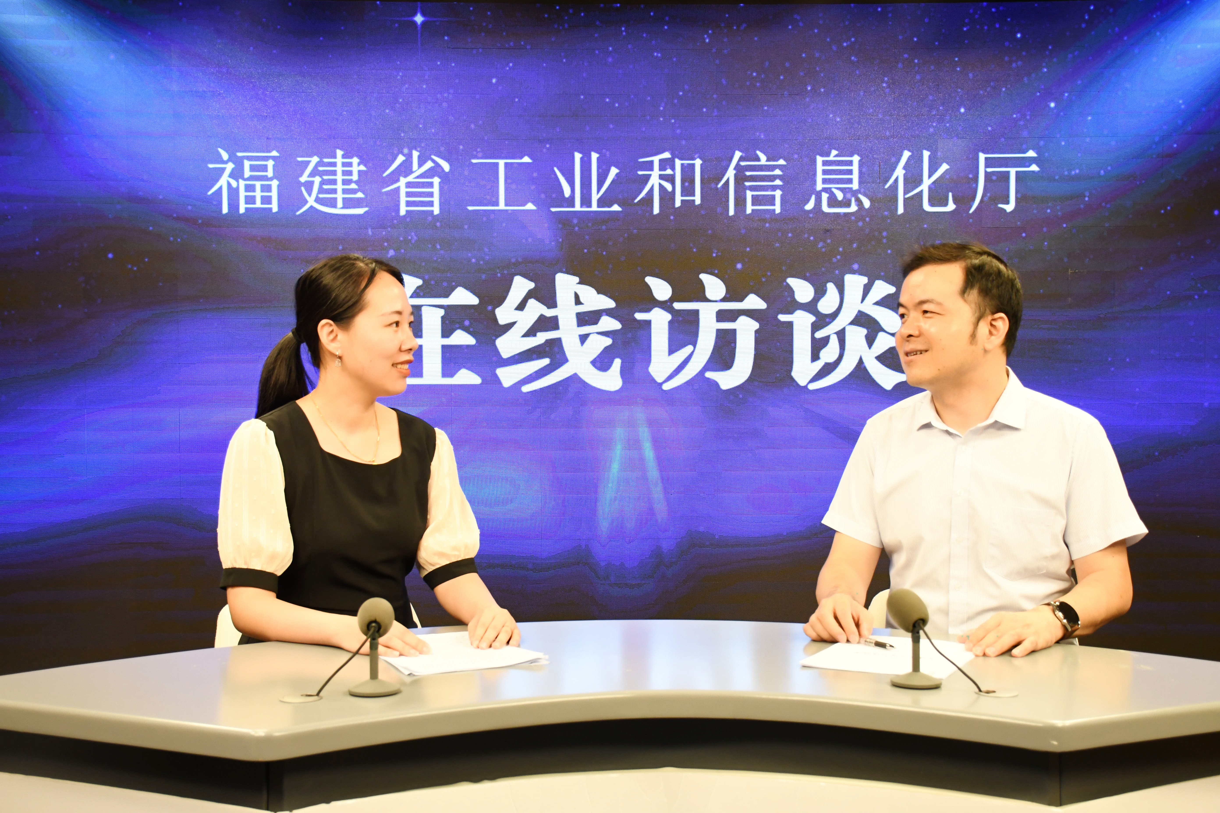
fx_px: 1627
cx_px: 610
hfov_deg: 41.1
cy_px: 406
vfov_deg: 28.1
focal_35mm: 48
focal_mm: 32
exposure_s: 1/125
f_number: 5.6
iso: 1250
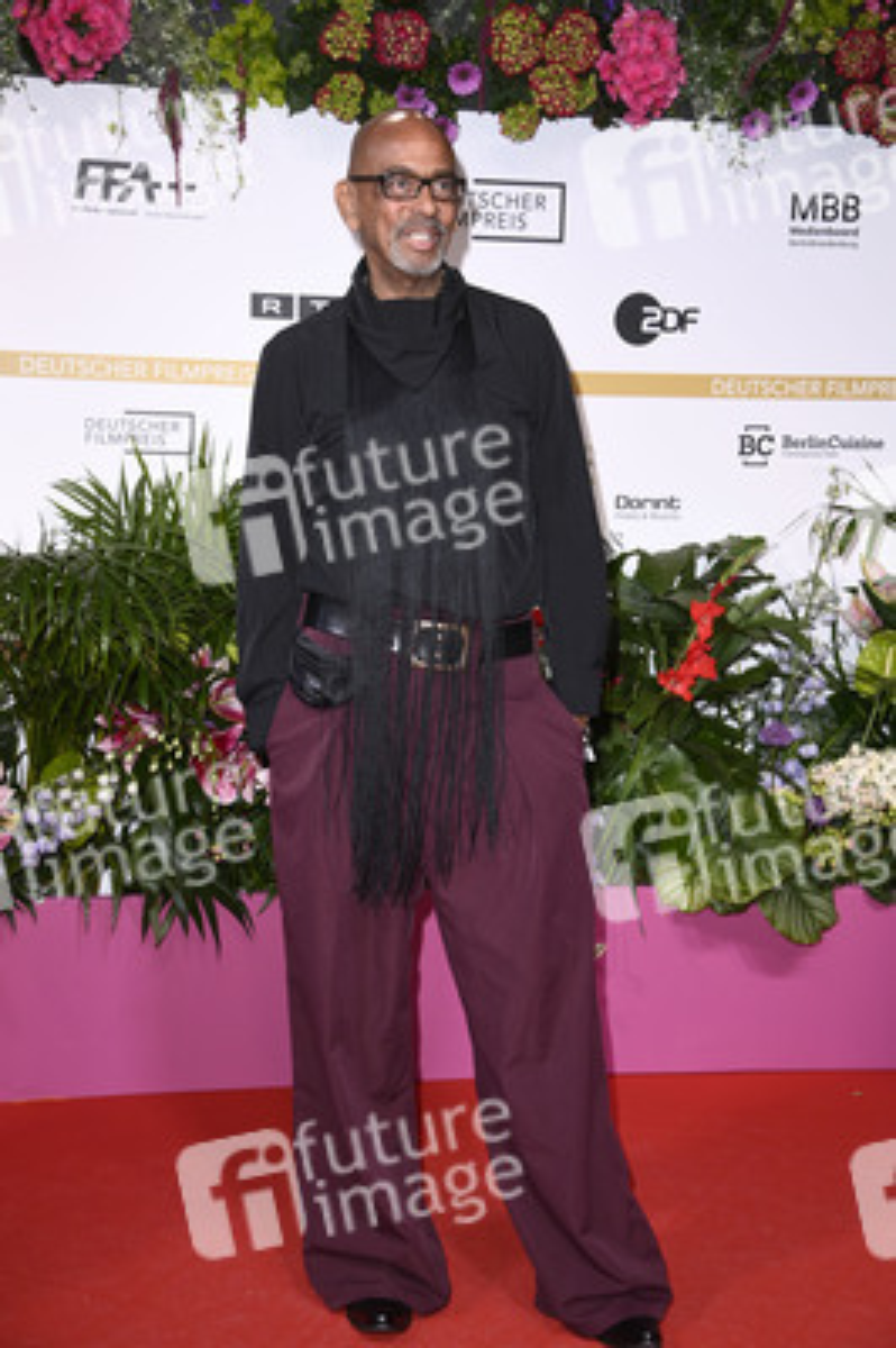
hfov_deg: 21.9
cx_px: 448
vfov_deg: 32.4
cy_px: 674
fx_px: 2319
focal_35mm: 62
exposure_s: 1/250
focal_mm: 62
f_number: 5.6
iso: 500
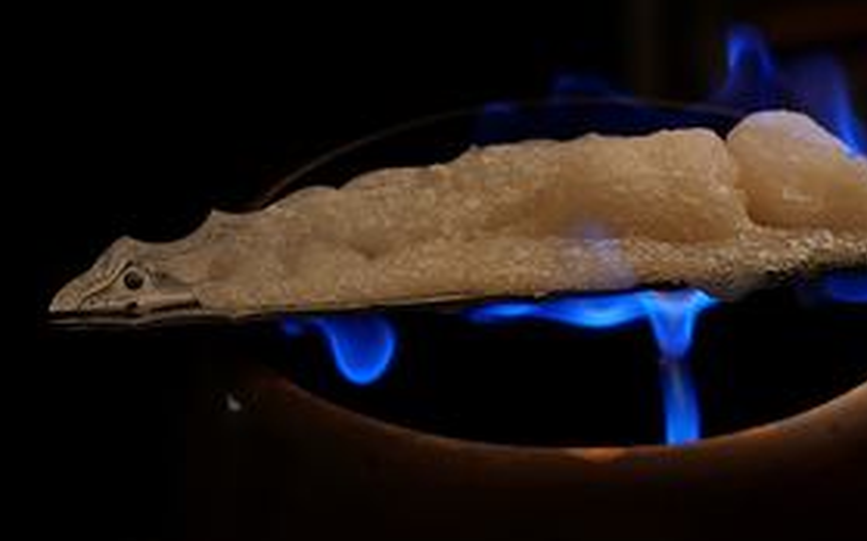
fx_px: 1795
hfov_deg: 27.1
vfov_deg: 17.1
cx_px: 510
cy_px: 308
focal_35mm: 76
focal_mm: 25
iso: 3200
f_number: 2
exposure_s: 1/60
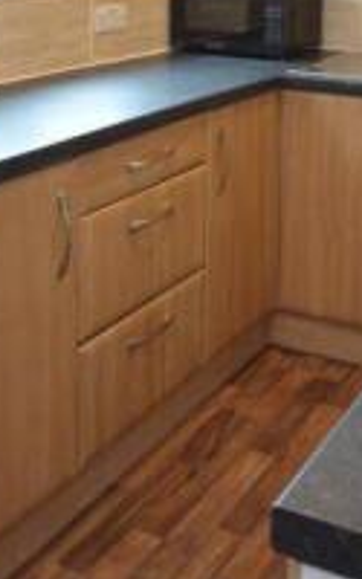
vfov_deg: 36.1
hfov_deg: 24.8
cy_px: -6
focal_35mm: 50
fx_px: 789
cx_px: 350
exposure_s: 1/80
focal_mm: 10
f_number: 4.5
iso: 400
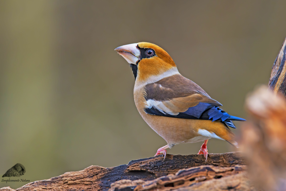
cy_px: 96
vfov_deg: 1.5
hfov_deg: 2.3
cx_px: 143
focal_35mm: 900
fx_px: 7151
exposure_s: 1/160
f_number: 8
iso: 800
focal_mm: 600
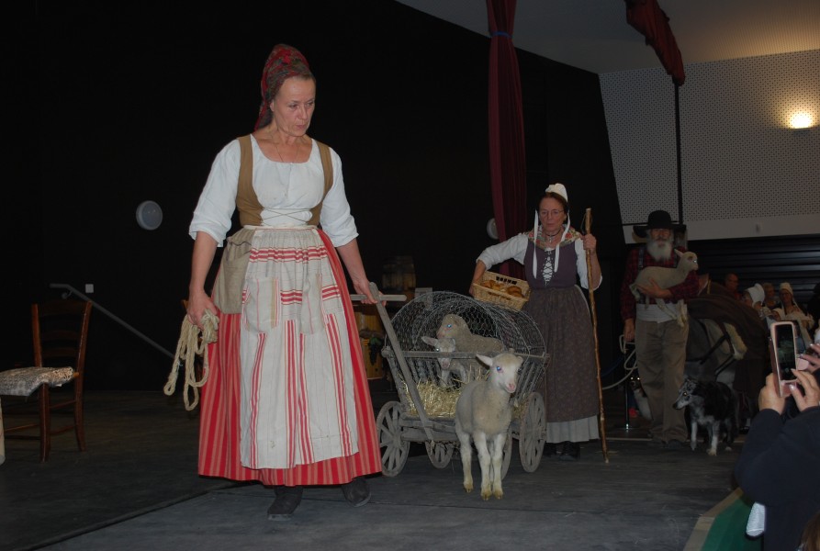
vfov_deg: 31.0
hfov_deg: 44.9
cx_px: 410
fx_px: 993
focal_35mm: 44
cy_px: 276
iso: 220
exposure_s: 1/60
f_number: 4.8
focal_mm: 29
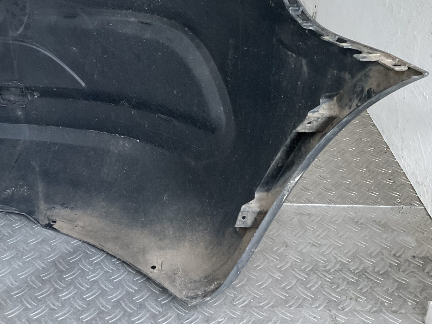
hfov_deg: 40.2
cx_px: 113
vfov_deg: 31.2
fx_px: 574
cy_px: 98
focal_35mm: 46
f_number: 1.8
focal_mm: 3
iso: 125
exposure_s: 1/60
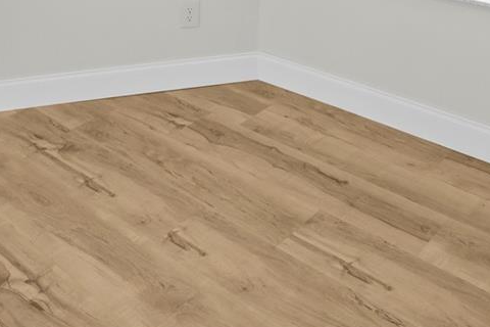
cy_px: -208
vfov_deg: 23.6
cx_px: 486
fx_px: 544
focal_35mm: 40
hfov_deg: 42.2
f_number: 9
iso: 160
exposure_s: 1/4
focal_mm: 12
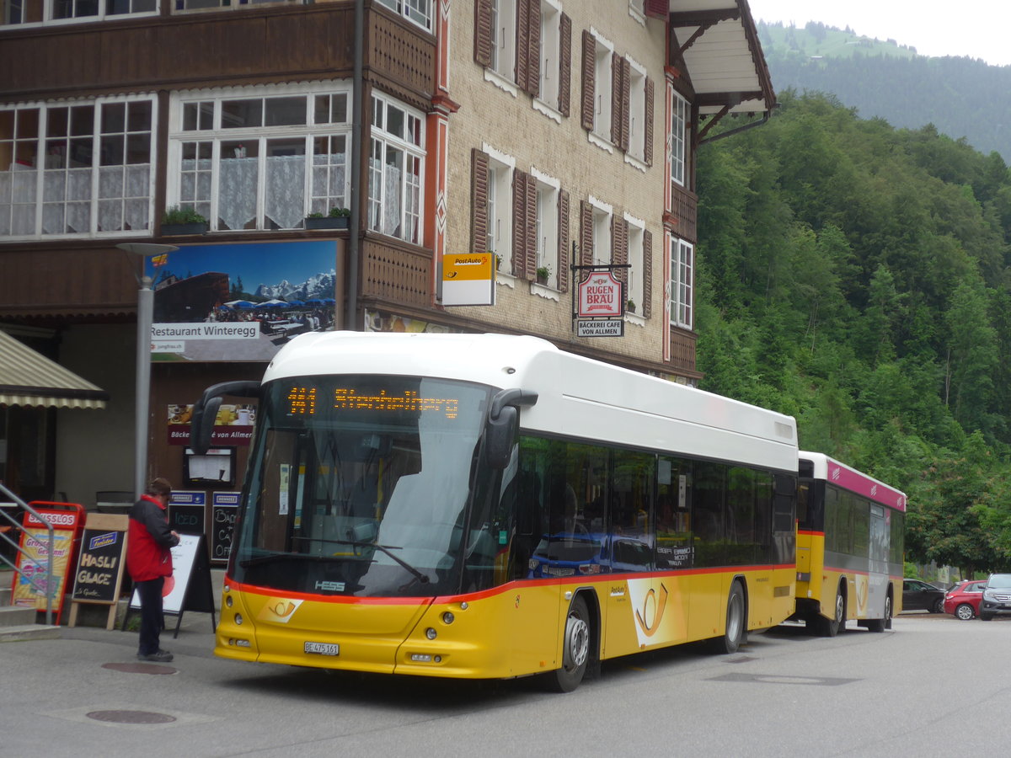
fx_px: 1811
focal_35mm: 62
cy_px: 379
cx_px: 506
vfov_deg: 23.7
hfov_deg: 31.2
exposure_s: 1/320
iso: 80
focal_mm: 12.7
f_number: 3.7
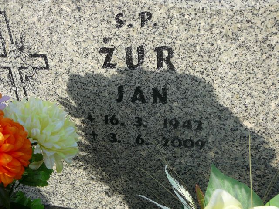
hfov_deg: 45.8
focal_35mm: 41
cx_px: 140
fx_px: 330
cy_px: 104
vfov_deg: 35.1
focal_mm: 6.1
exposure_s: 1/500
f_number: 3.1
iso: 80
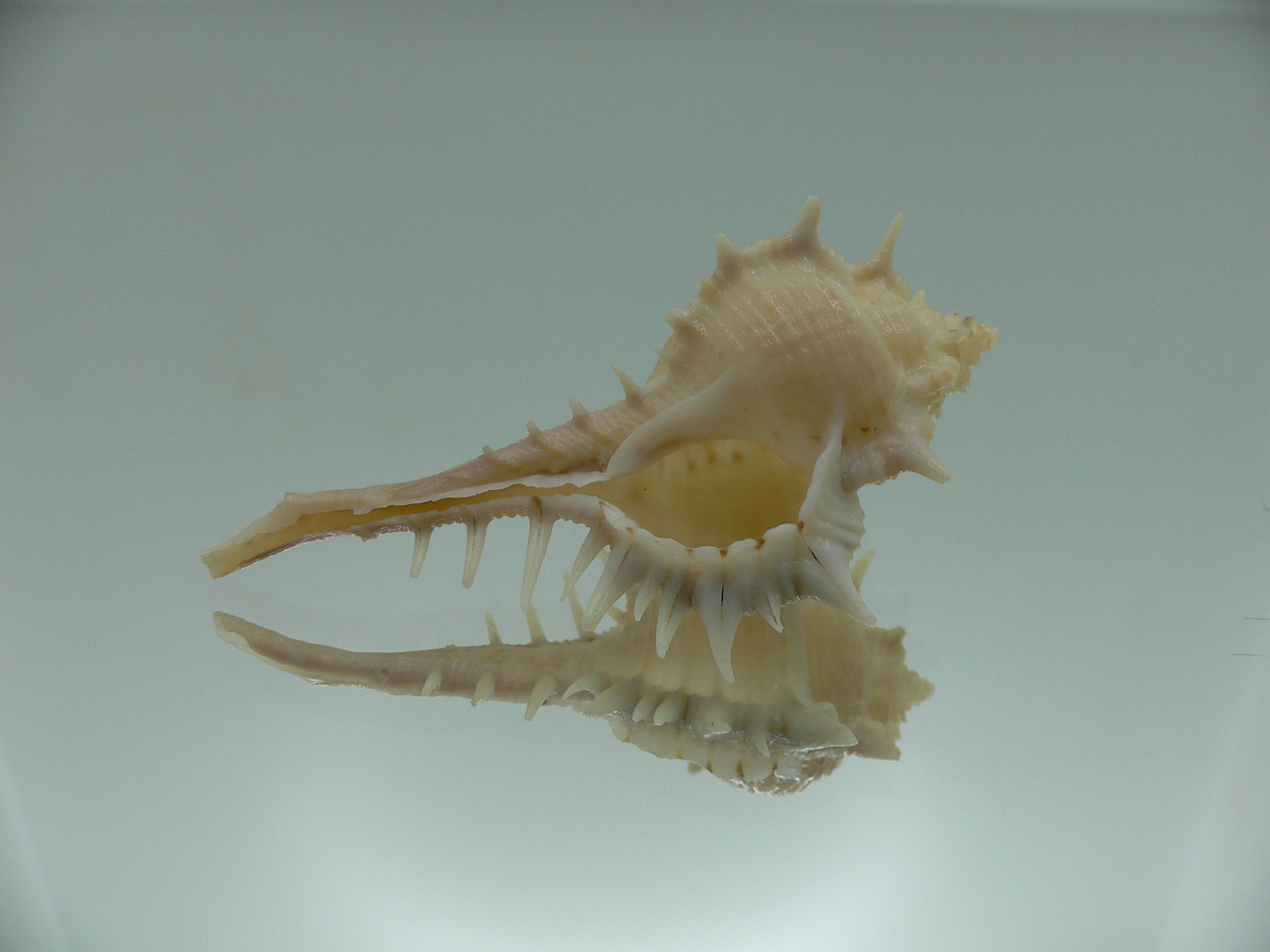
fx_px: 1284
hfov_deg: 52.6
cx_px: 635
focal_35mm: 35
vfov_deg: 40.7
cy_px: 476
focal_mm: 4.6
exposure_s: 1/100
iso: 80
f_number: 3.3
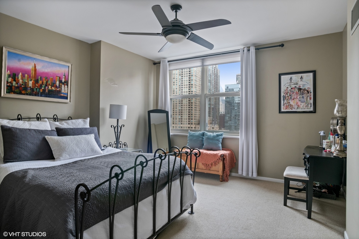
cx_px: 180
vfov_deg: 62.0
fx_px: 200
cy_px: 120
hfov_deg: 84.0
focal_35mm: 20
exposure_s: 1/2.5
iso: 500
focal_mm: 20
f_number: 7.1
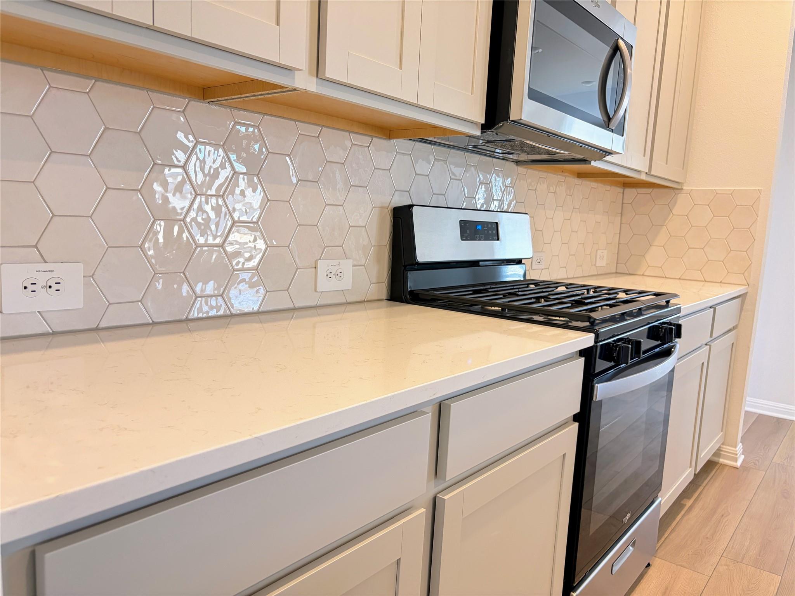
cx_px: 398
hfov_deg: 67.3
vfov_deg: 53.1
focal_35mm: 26
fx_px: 597
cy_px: 298
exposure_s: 1/60
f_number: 1.6
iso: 250
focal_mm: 5.96
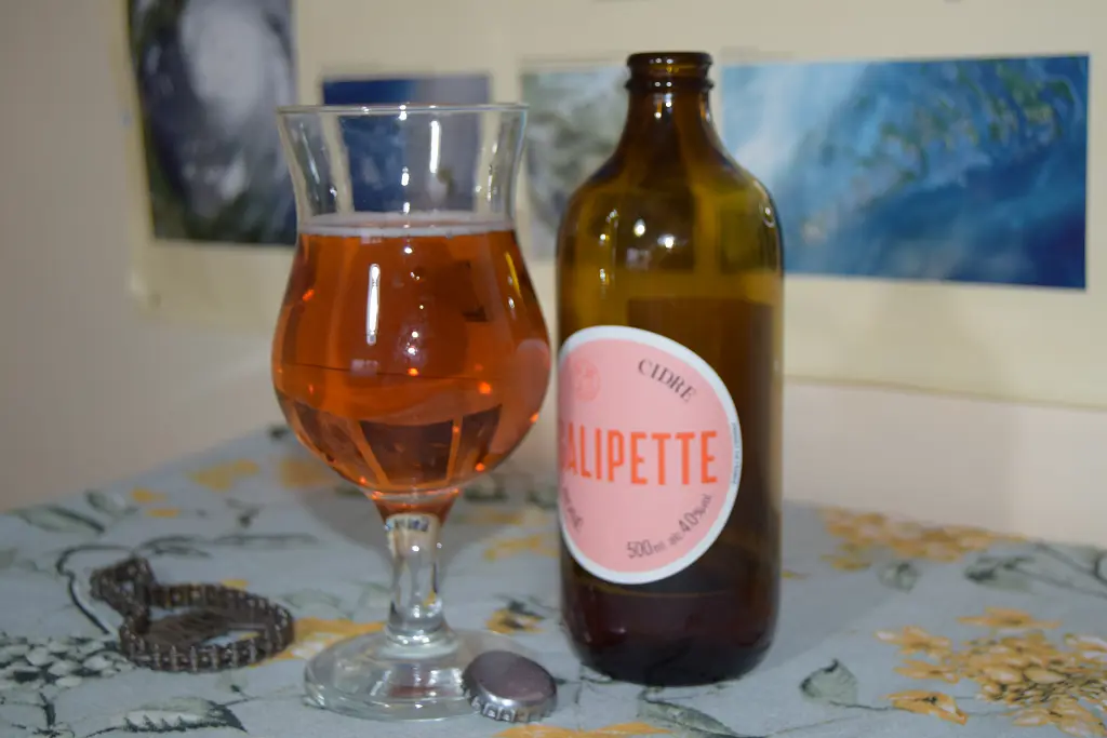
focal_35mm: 51
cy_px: 369
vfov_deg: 26.5
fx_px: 1568
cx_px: 554
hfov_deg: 38.9
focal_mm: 34
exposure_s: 1/60
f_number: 4.5
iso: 400
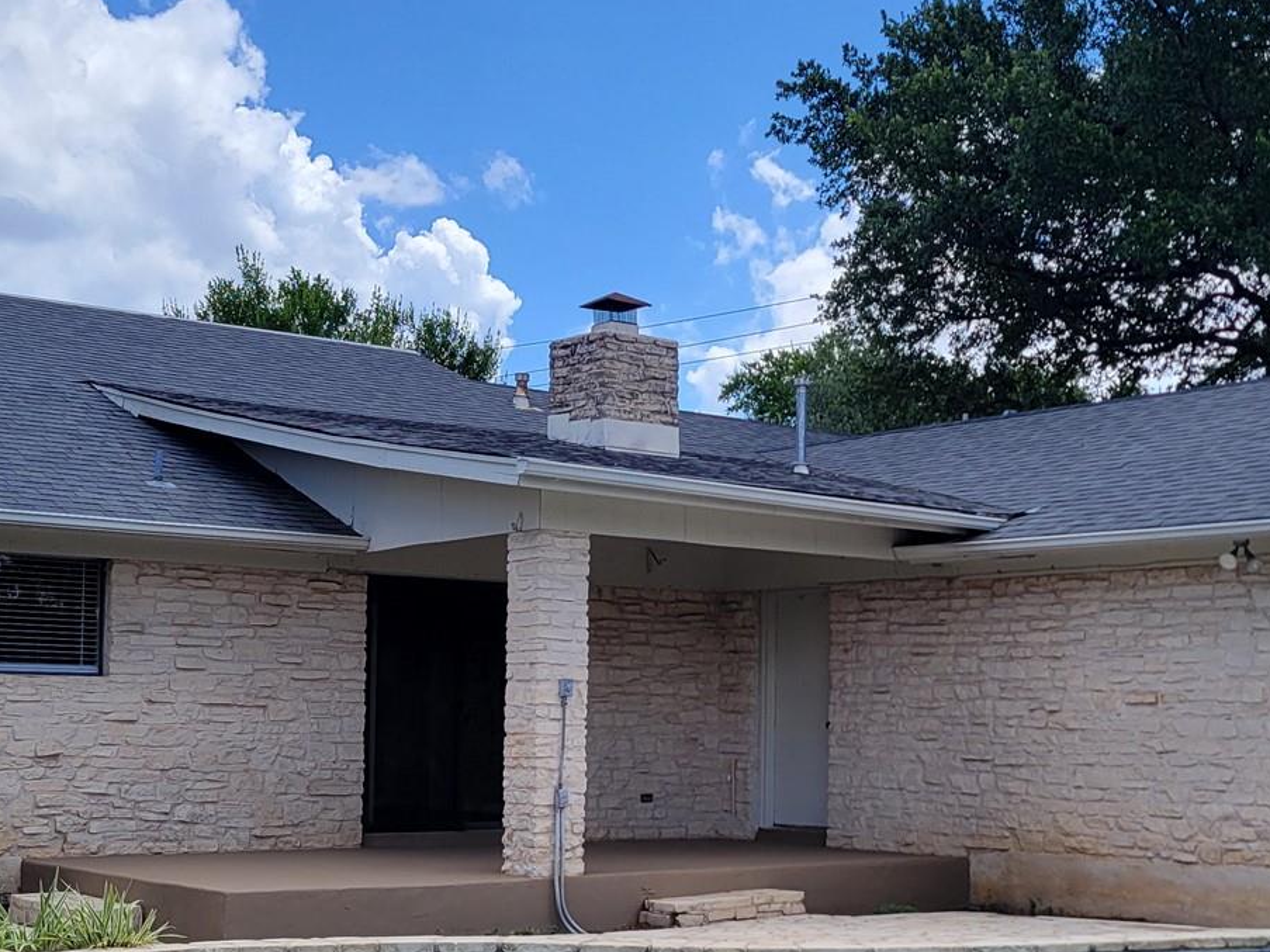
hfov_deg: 32.7
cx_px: 693
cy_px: 619
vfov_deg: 24.7
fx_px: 2164
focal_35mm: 59
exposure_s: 1/2082
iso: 40
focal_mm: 5.4
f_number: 1.8
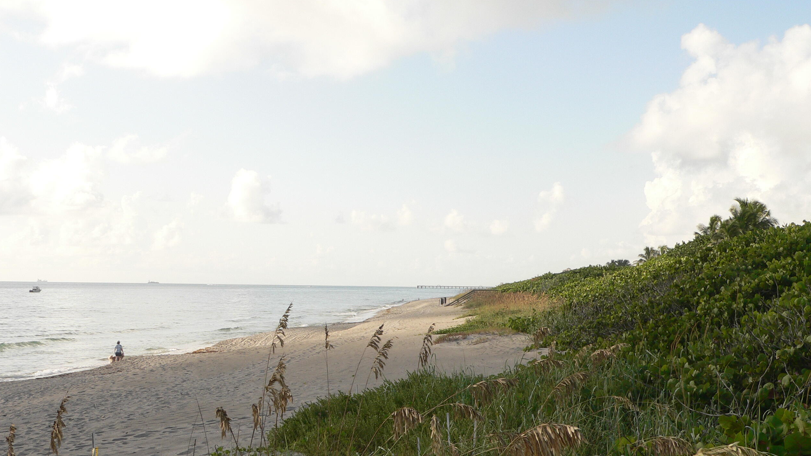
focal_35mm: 51
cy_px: 308
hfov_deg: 40.6
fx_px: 1097
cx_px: 409
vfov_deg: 23.4
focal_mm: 7.7
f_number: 4.6
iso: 80
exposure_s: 1/320
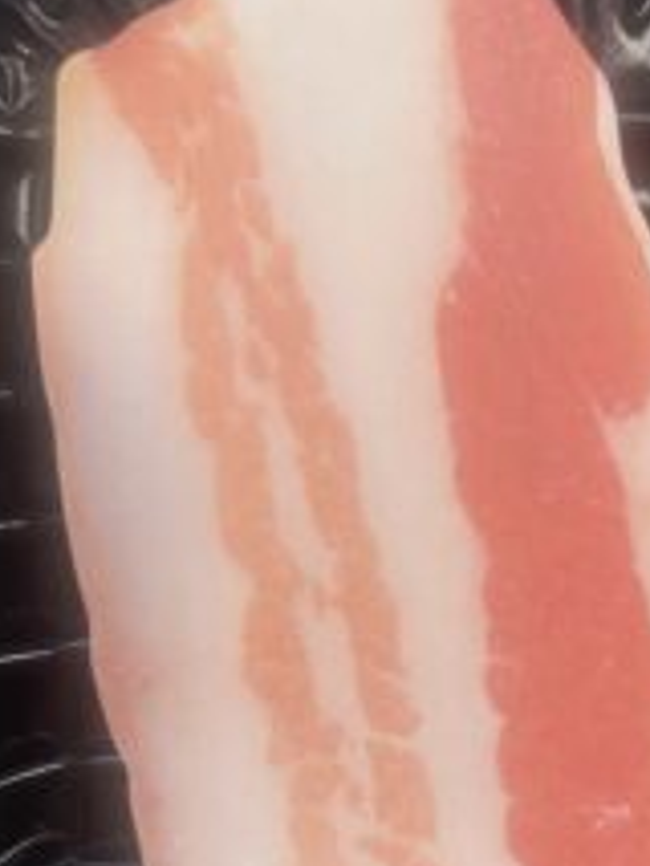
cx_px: 394
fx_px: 1176
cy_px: 472
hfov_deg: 30.8
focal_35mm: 47
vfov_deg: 40.4
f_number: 1.6
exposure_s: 1/50
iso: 125
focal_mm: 5.1
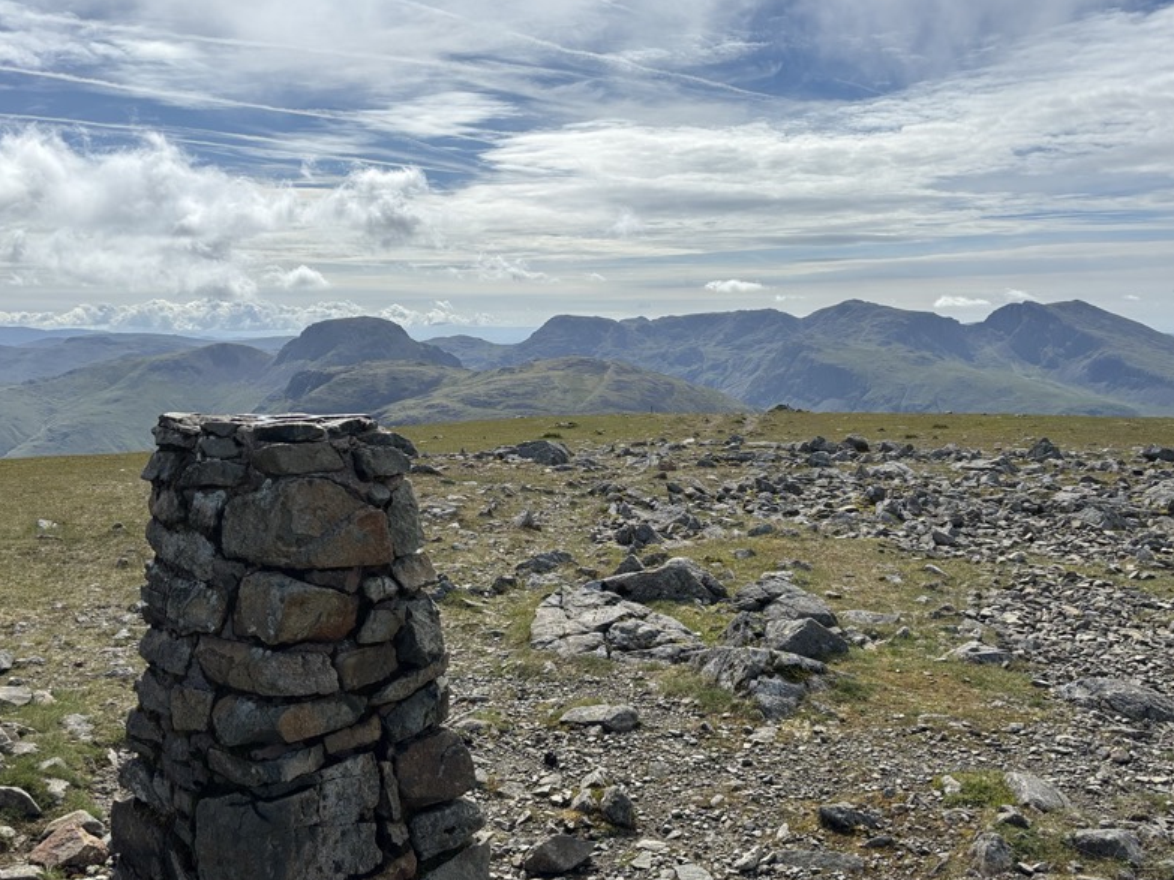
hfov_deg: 53.9
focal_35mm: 34
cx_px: 621
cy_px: 466
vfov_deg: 41.8
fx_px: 1153
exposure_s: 1/7692
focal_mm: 5.96
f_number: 1.6
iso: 50
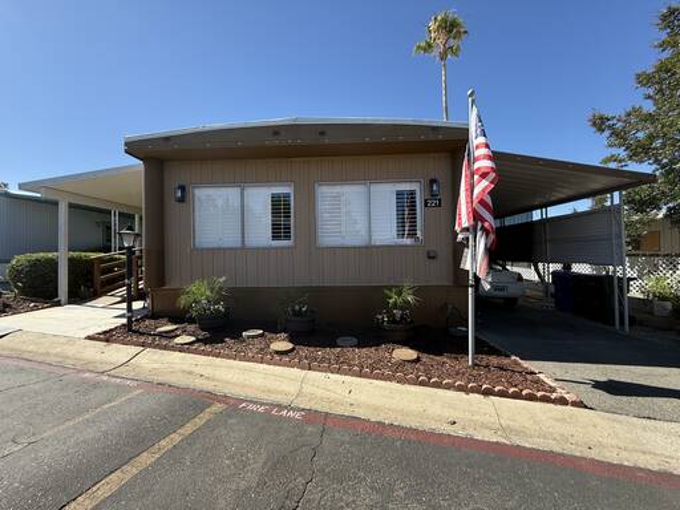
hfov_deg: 102.1
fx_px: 275
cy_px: 255
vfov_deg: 85.7
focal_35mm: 14
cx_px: 340
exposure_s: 1/717
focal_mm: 2.22
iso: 50
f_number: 2.2
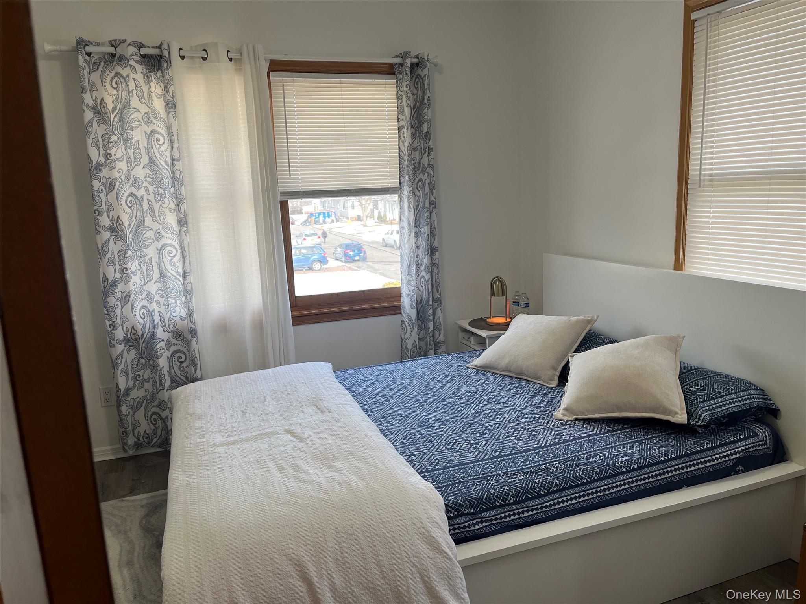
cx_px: 403
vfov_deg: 53.1
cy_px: 302
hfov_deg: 67.3
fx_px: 605
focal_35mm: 26
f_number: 1.6
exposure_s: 1/120
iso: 40
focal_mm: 5.1
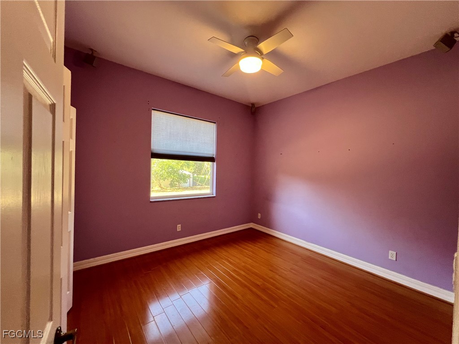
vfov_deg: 89.9
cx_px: 230
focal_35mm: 13
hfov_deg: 106.2
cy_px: 172
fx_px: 172
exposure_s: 1/60
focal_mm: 1.57
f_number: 1.8
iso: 125
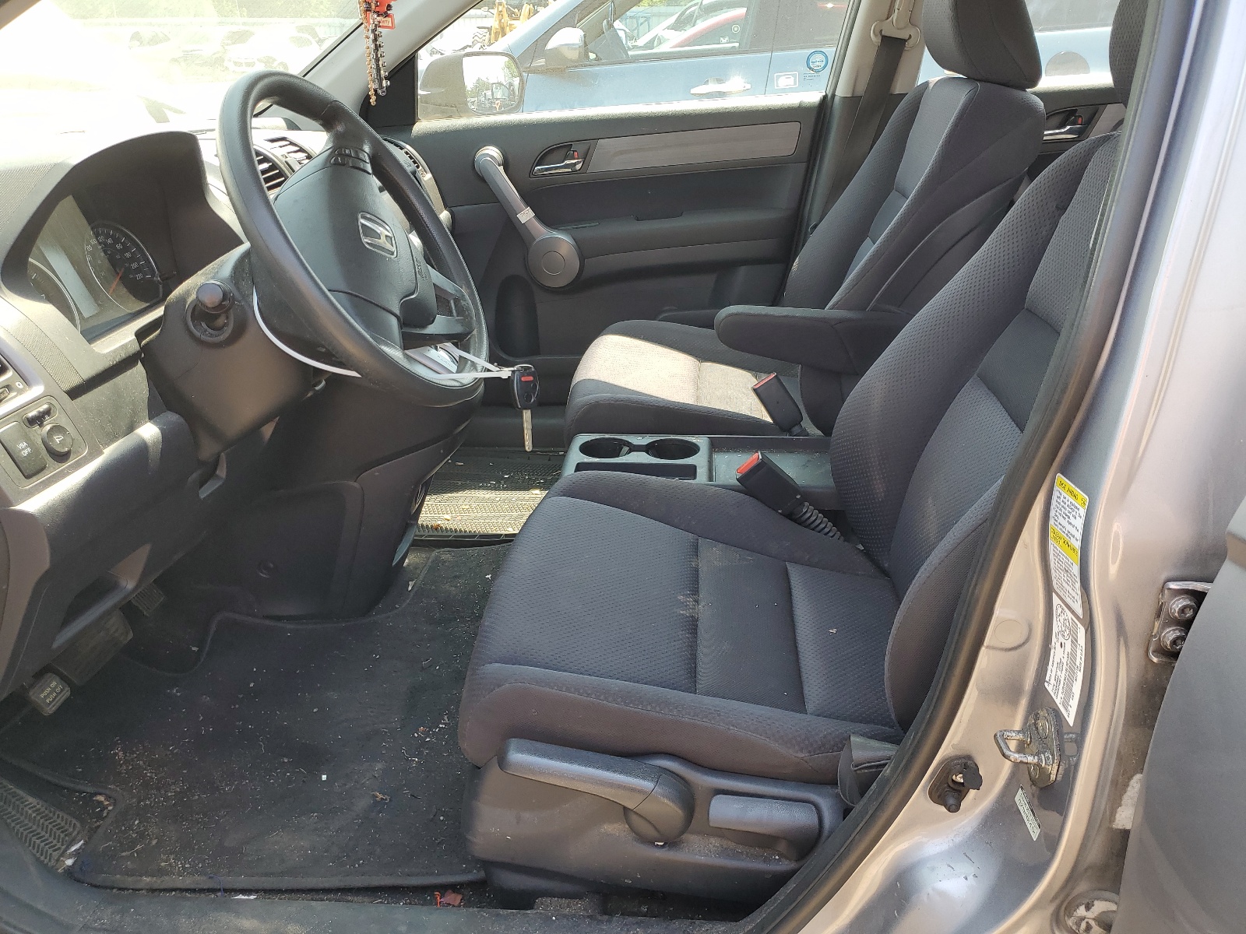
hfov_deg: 67.3
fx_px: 936
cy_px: 467
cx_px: 623
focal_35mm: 26
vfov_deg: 53.1
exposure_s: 1/303
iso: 50
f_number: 1.5
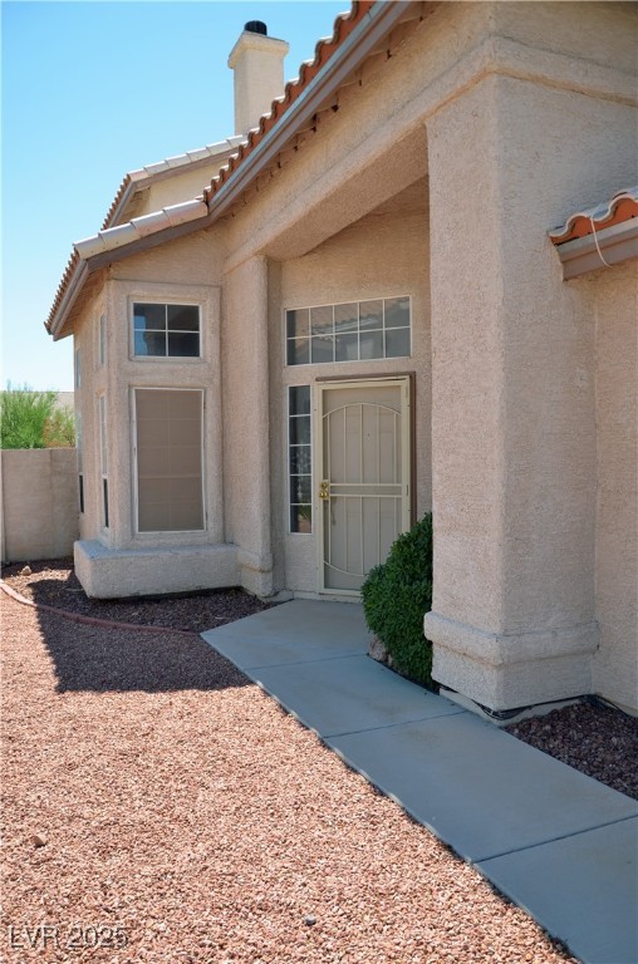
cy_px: 482
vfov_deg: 67.5
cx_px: 319
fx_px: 722
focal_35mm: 27
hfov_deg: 47.7
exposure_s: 1/400
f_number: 10
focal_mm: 18
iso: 100
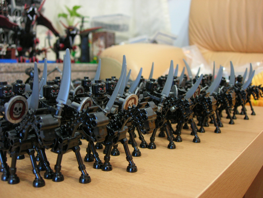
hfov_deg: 49.0
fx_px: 289
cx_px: 132
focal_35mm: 38
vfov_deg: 37.7
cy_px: 99
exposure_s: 1/4.4
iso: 140
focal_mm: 7.8
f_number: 2.8
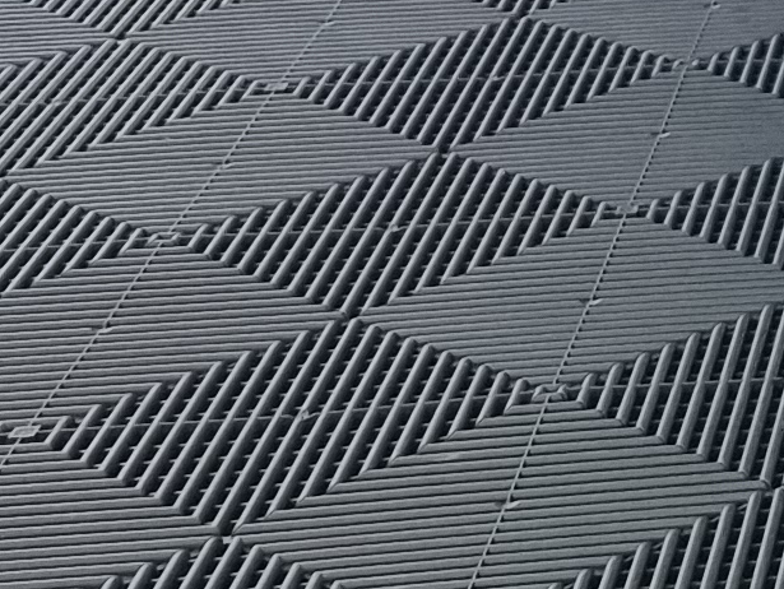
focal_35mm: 156
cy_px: -898
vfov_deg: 8.6
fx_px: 3535
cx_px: 1935
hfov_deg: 10.7
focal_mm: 6.7
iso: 160
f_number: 1.8
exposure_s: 1/100
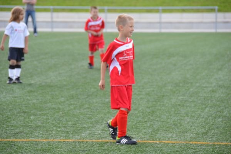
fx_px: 1443
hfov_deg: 9.2
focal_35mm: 225
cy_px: 77
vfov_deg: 6.1
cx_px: 116
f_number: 5.6
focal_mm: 150
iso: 450
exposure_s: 1/500
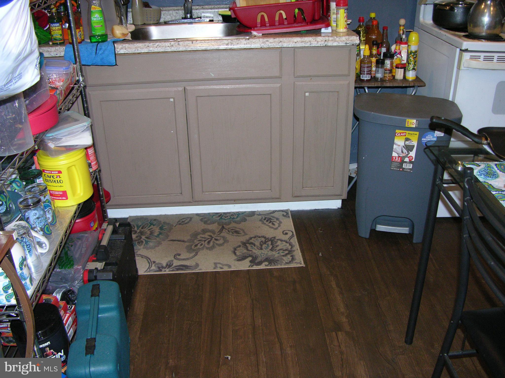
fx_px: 511
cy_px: 189
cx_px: 252
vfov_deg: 40.7
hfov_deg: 52.6
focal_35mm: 35
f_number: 2.8
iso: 200
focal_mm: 8.9
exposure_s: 1/60.1
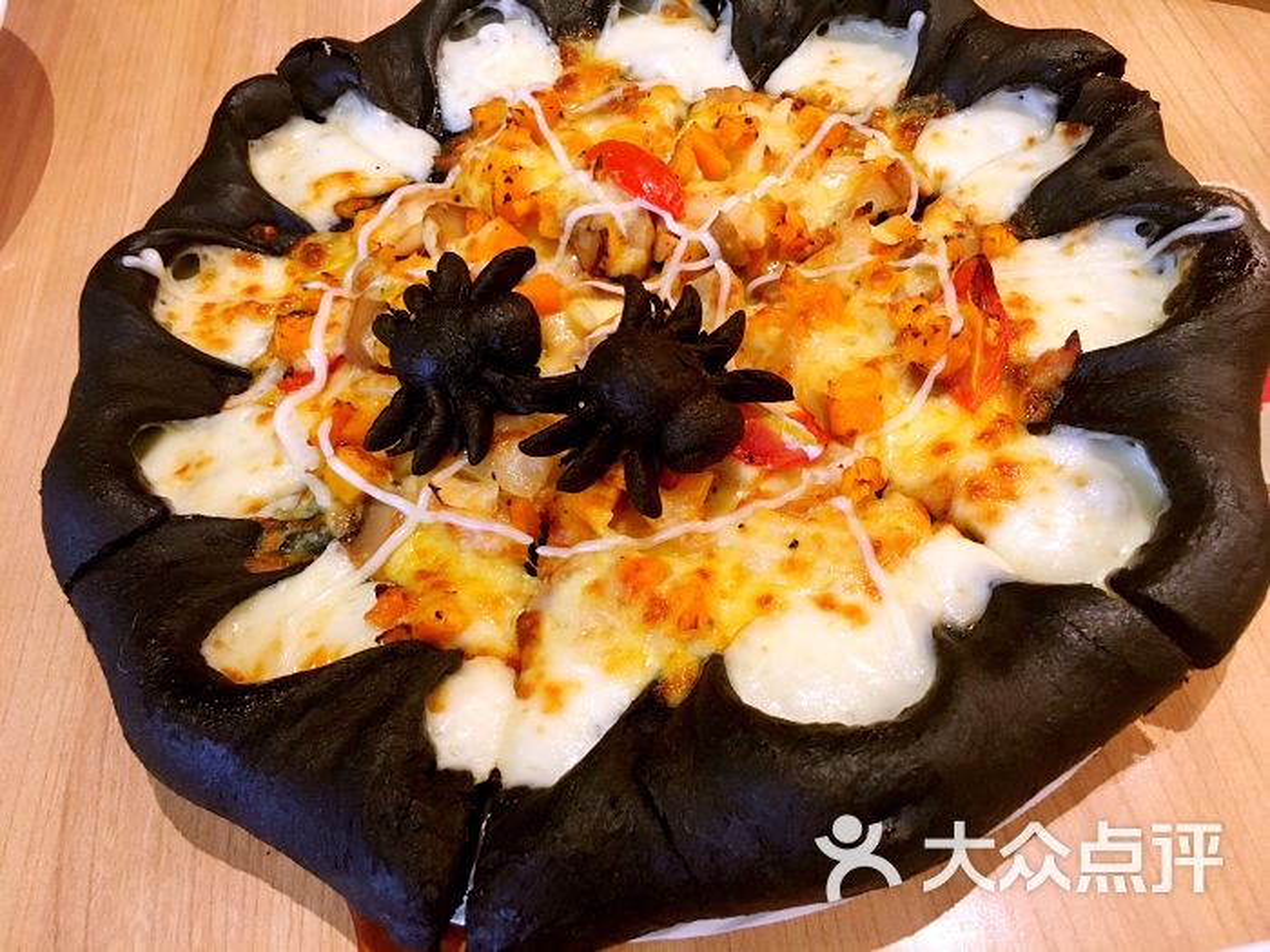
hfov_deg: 61.7
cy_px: 476
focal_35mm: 29
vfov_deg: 48.2
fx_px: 1064
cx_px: 635
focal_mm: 4.15
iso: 160
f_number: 2.2
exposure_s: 1/33
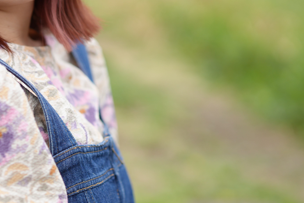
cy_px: -37
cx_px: 90
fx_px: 1148
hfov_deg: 15.0
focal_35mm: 136
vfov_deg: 9.9
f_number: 1.4
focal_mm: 50
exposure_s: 1/2000
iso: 100
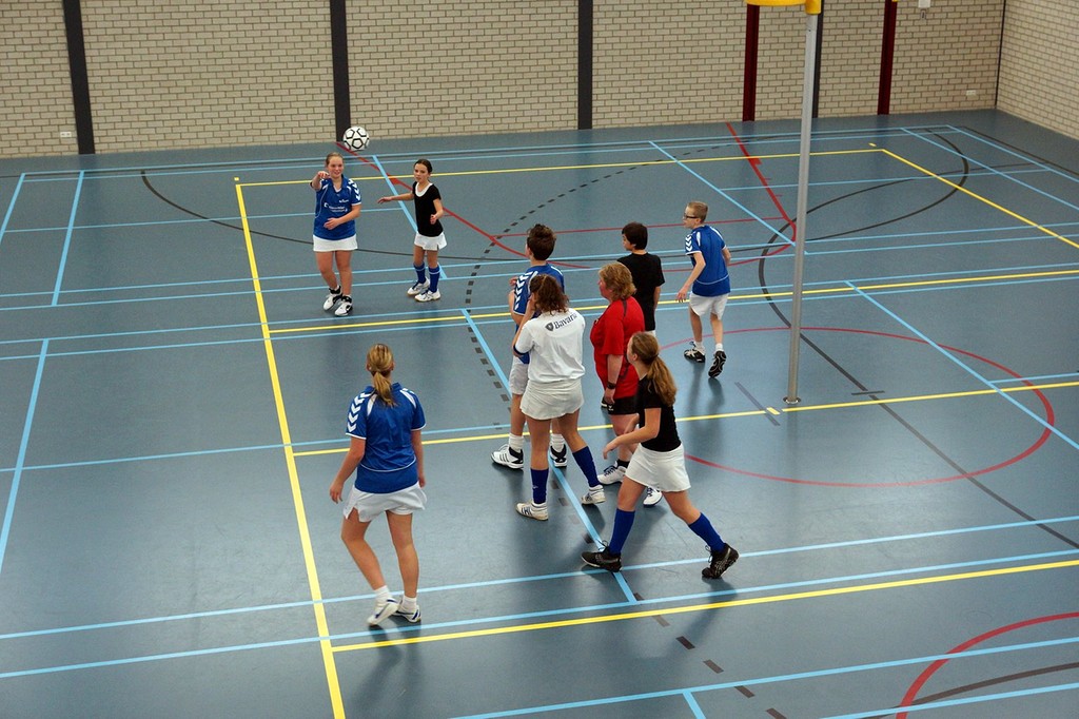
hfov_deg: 37.9
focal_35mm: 52
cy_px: 360
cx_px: 540
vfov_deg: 25.7
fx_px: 1573
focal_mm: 35
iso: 1250
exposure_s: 1/200
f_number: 4
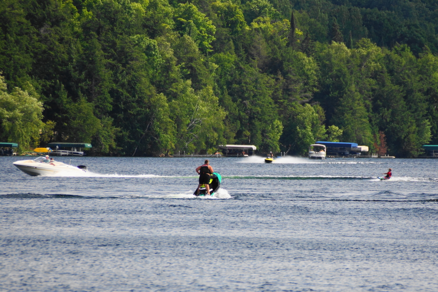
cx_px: 219
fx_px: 4561
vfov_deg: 3.7
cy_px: 146
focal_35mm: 375
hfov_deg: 5.5
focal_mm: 250
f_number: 6.3
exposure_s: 1/400
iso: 250
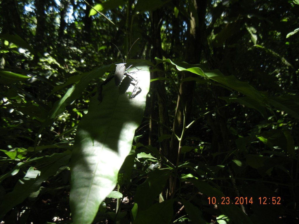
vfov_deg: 46.8
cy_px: 112
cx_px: 150
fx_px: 259
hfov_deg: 60.0
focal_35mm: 30
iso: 160
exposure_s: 1/90.3
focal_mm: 5.4
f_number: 3.5
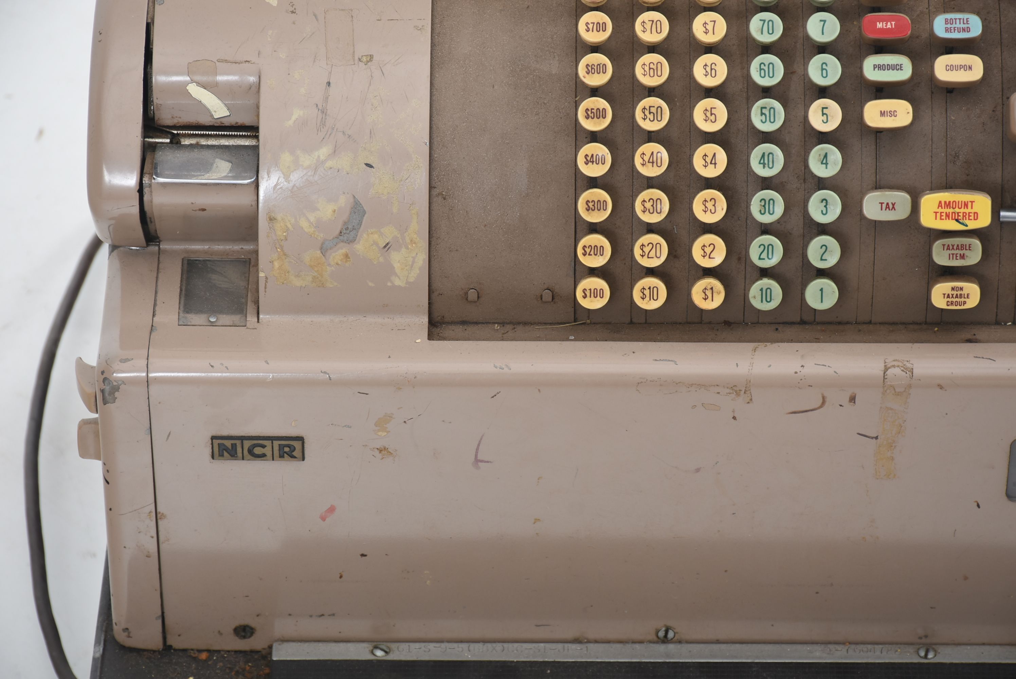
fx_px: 4236
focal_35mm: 150
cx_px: 508
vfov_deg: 9.2
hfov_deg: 13.7
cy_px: 340
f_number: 9
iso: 200
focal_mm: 100
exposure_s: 1/160
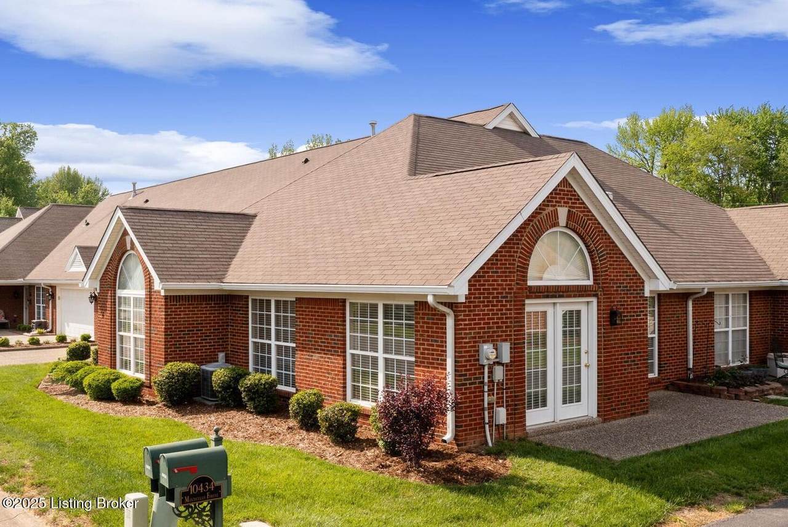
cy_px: 264
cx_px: 394
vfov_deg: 46.5
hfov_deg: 65.4
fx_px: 613
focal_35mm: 28
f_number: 5.6
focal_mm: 10.26
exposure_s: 1/320
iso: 100
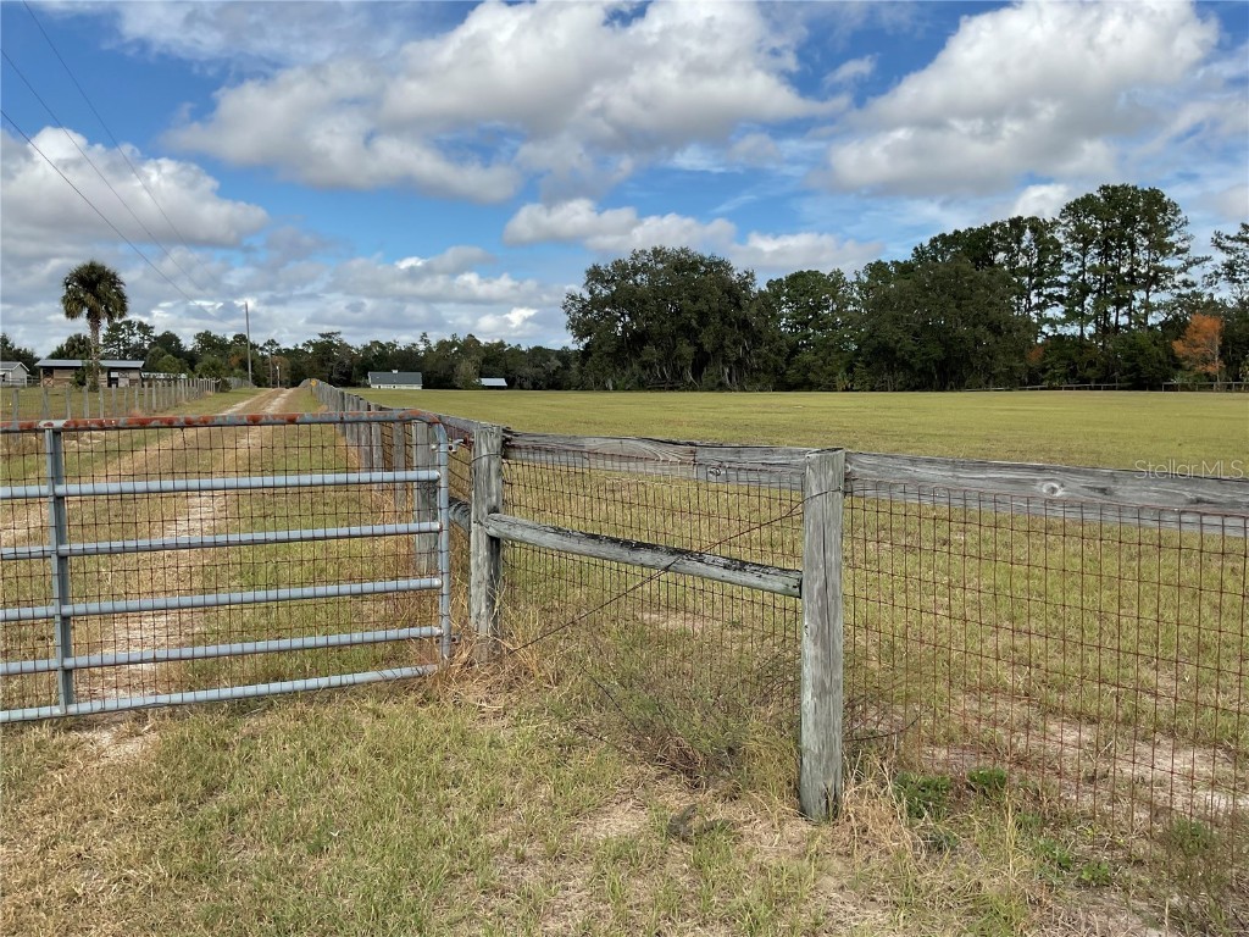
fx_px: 1046
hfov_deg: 61.7
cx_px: 624
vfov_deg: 48.2
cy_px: 468
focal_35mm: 29
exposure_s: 1/1912
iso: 16
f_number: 1.8
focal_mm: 3
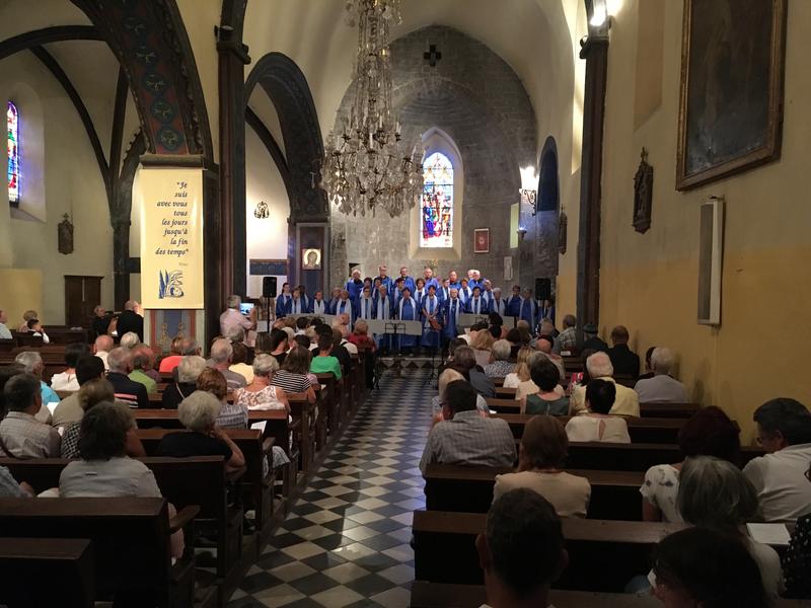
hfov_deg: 61.7
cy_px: 304
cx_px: 406
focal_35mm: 29
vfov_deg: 48.2
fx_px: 679
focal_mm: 4.15
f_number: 2.2
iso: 250
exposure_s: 1/17
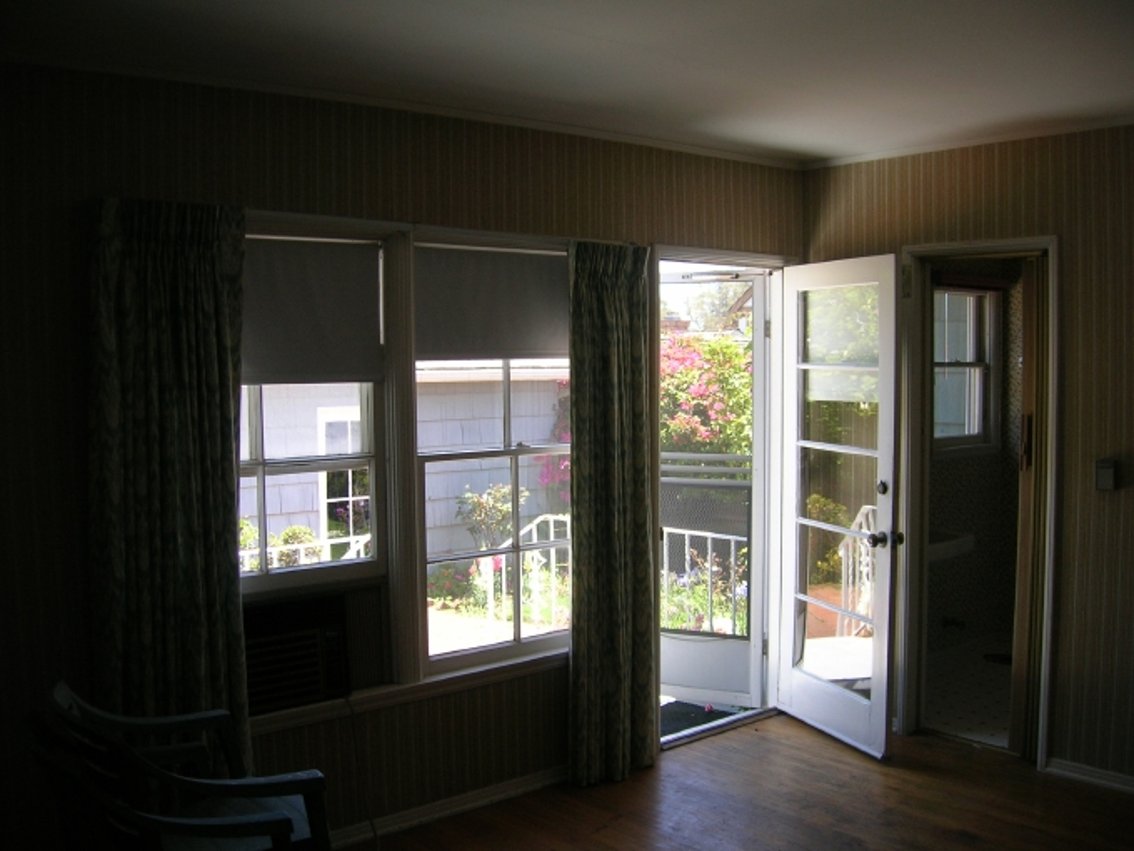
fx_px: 1114
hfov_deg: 54.0
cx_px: 567
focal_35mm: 34
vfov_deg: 41.8
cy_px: 426
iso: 50
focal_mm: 5.7
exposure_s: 1/92.4
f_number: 2.9
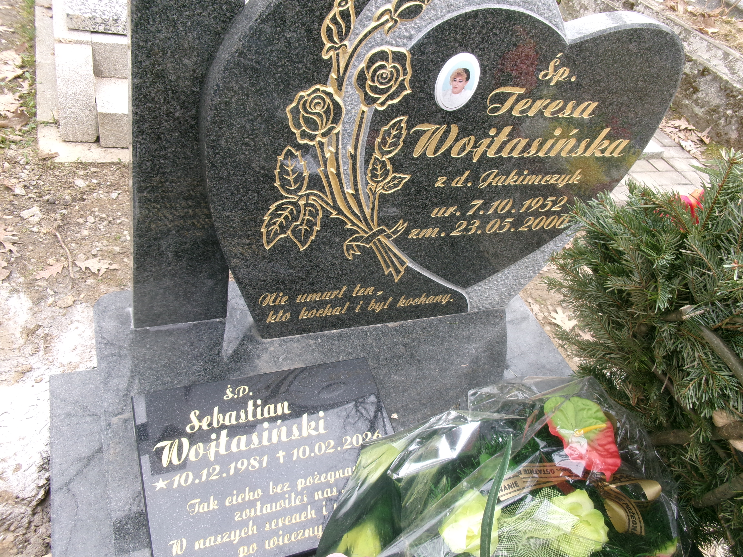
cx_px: 372
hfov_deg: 63.4
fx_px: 601
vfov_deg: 49.7
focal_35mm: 28
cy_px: 278
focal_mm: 5.1
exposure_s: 1/100
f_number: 3.9
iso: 100
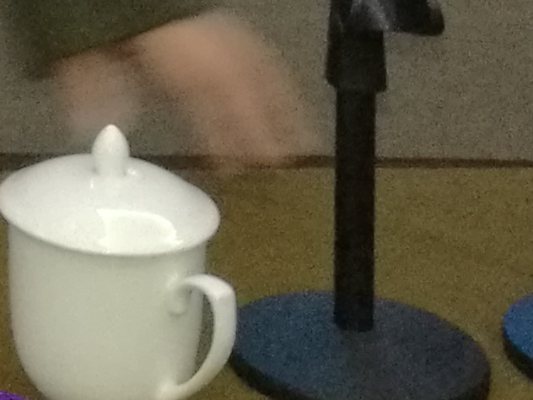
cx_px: -742
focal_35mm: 197
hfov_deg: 9.1
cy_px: -856
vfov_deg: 6.7
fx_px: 3033
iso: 320
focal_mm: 4.04
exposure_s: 1/24
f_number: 2
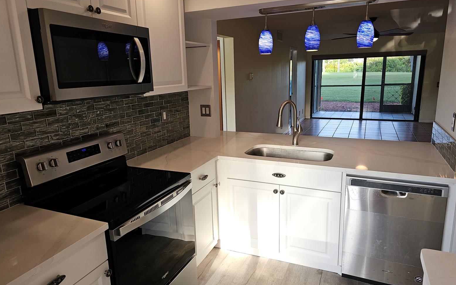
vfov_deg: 49.3
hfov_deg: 72.5
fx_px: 311
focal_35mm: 25
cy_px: 144
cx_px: 230
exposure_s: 1/60
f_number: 1.7
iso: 25
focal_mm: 6.3
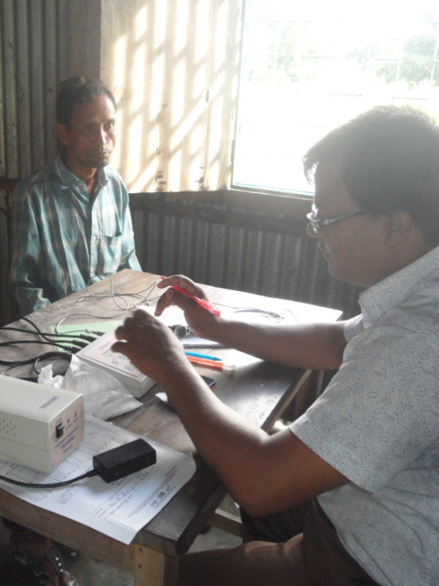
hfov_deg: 38.2
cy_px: 286
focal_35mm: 37
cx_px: 143
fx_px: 626
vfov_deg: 50.1
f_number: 3.5
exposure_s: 1/45
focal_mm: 4.9
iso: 200
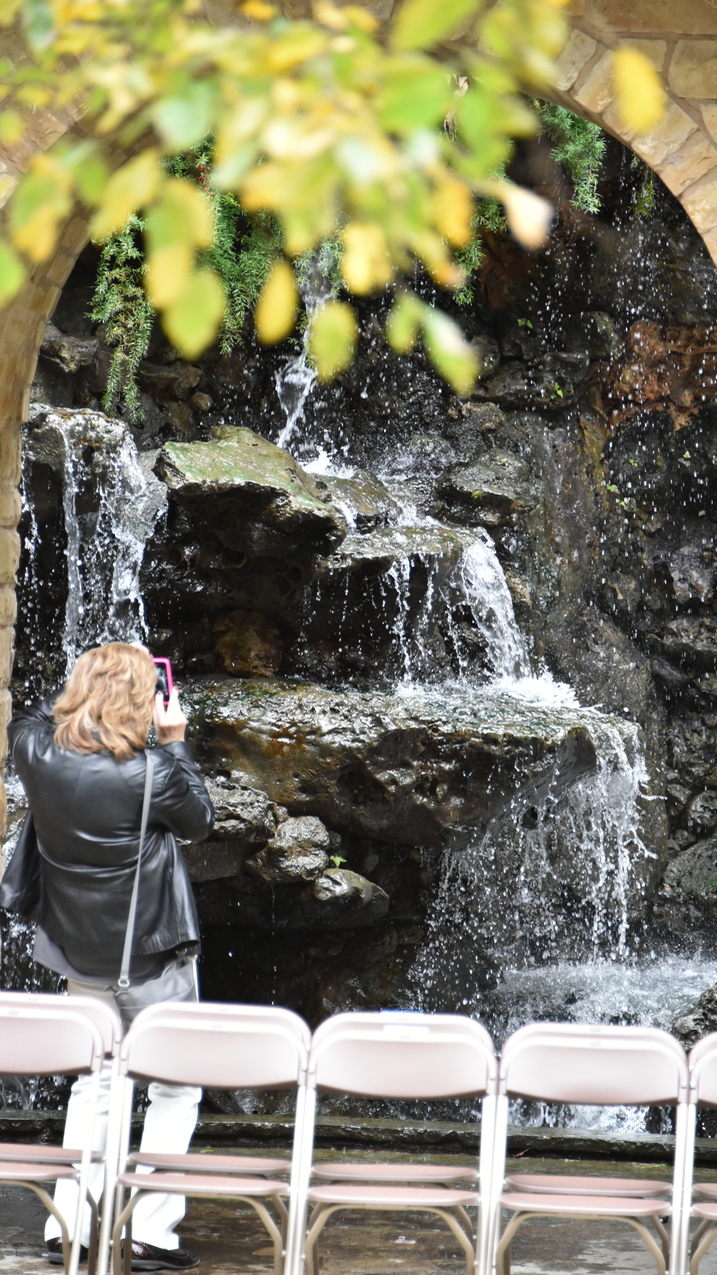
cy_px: 635
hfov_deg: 6.1
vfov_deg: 10.8
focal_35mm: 200
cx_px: 379
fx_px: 6757
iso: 4500
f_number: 5.6
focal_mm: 190
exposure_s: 1/400
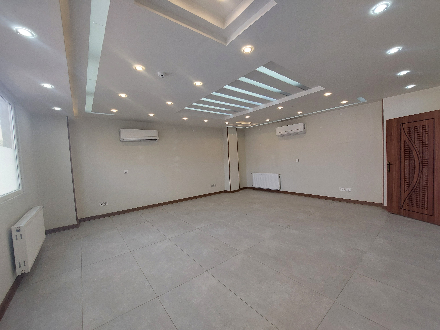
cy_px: 165
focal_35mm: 13
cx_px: 220
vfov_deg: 89.9
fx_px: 165
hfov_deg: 106.2
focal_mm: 1.74
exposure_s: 1/100
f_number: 2.2
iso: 64
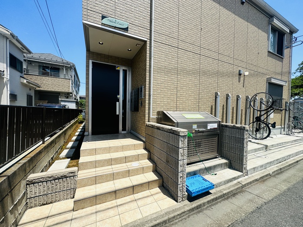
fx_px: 123
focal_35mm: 14
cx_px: 152
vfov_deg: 85.7
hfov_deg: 102.1
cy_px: 114
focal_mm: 2.22
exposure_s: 1/1490
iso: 50
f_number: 2.2
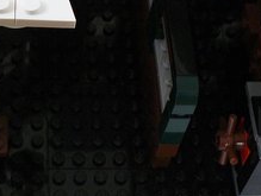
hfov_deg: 18.7
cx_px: 135
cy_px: -29
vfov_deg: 13.8
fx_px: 793
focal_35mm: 105
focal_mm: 6
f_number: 2.8
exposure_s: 1/20
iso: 200
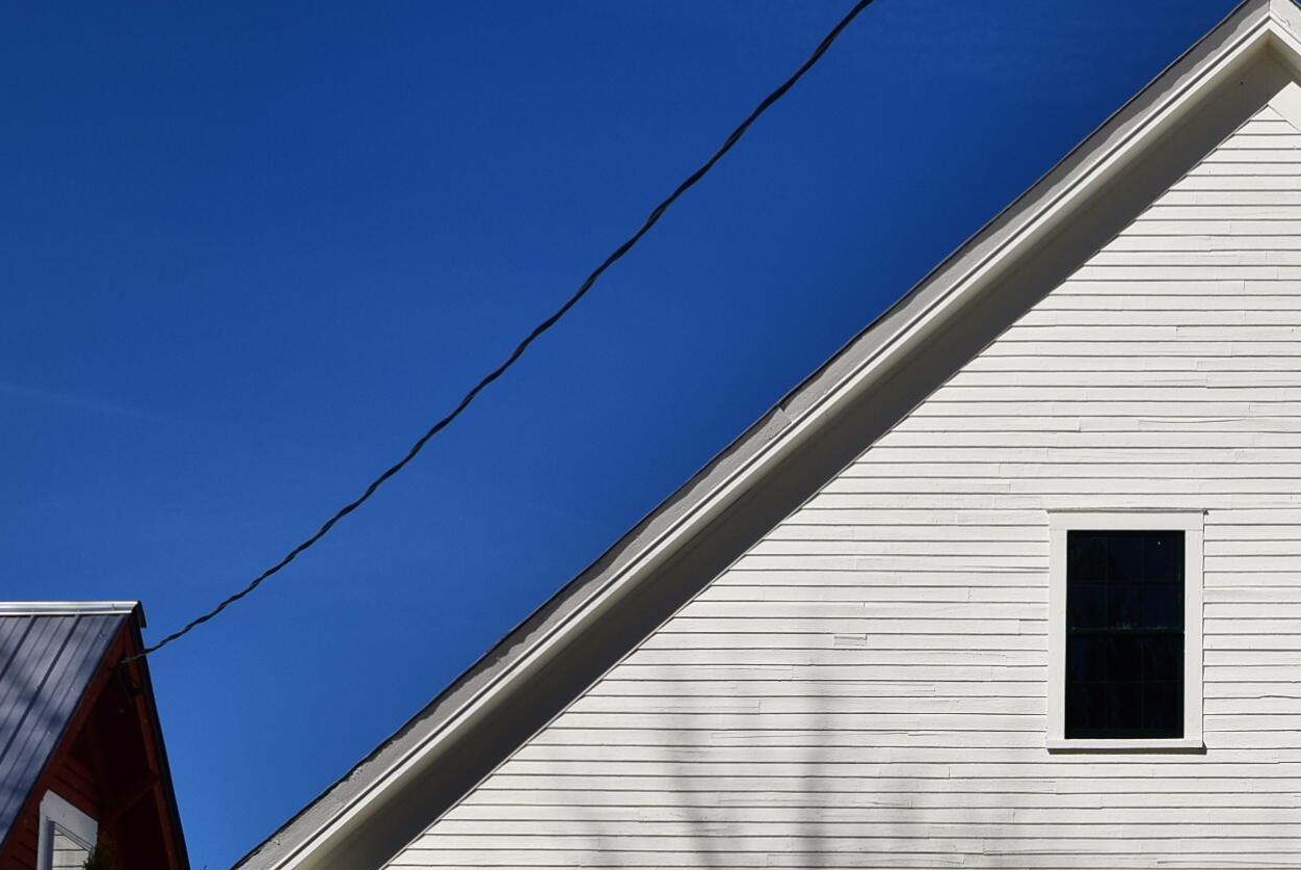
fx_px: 3110
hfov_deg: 22.9
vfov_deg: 15.5
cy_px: 966
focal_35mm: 86
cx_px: 1215
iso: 200
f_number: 13
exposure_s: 1/800
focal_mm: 24
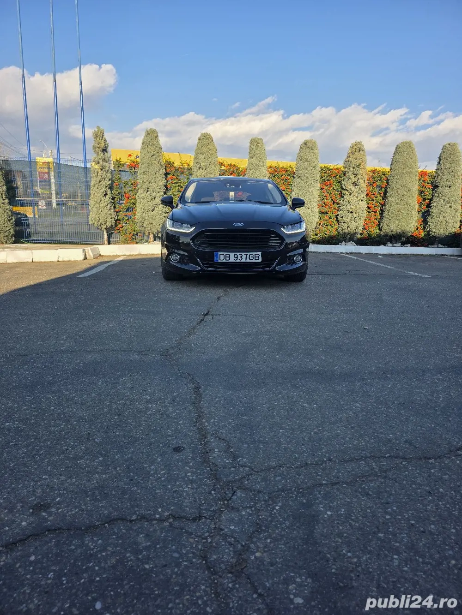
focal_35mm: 23
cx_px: 231
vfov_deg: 73.9
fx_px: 409
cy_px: 308
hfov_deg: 58.9
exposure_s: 1/3333
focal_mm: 6.3
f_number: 1.7
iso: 80
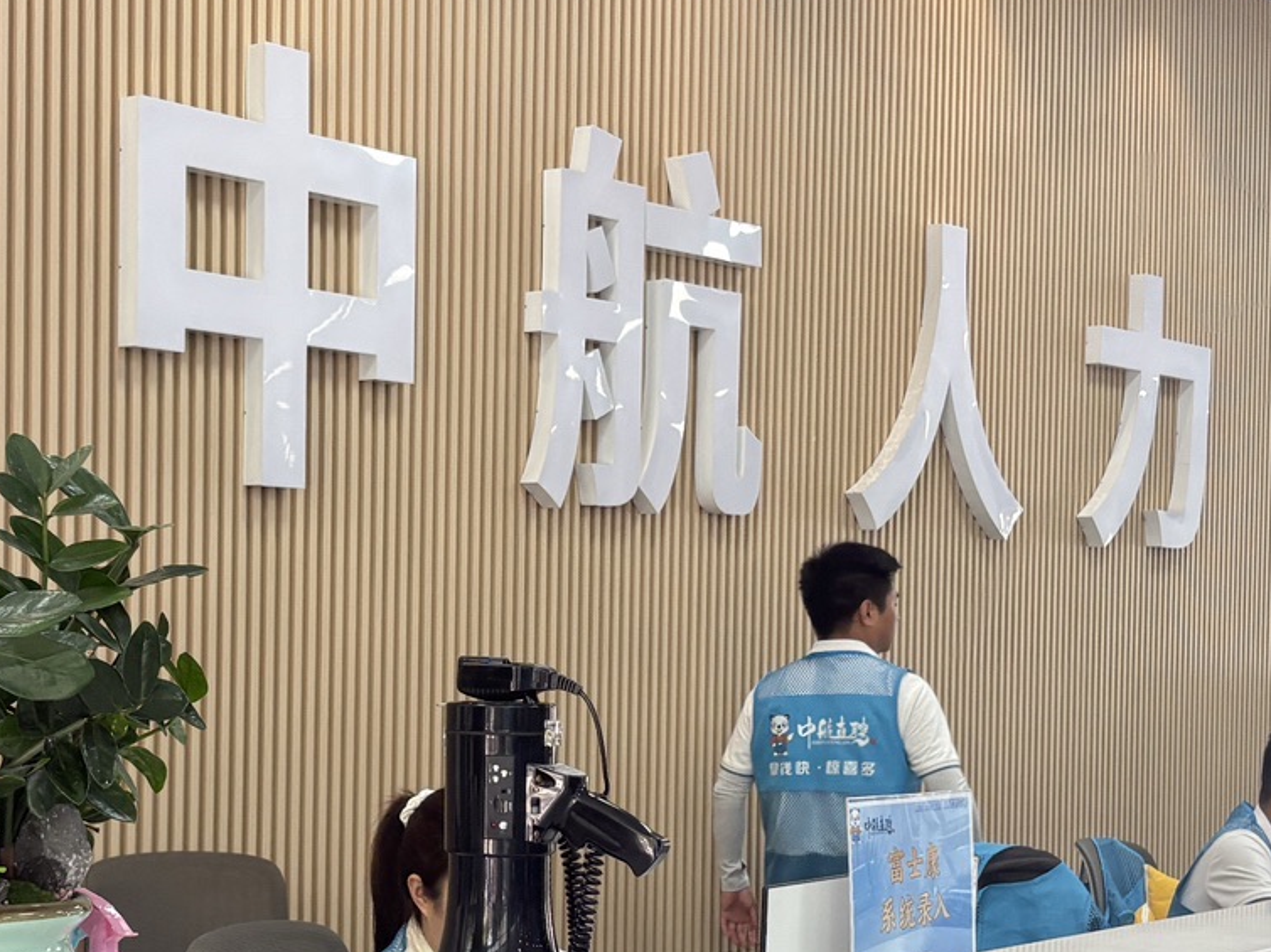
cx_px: 506
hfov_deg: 28.1
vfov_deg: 21.2
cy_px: 647
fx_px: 2533
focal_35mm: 69
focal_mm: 5.96
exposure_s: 1/104
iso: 125
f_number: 1.6
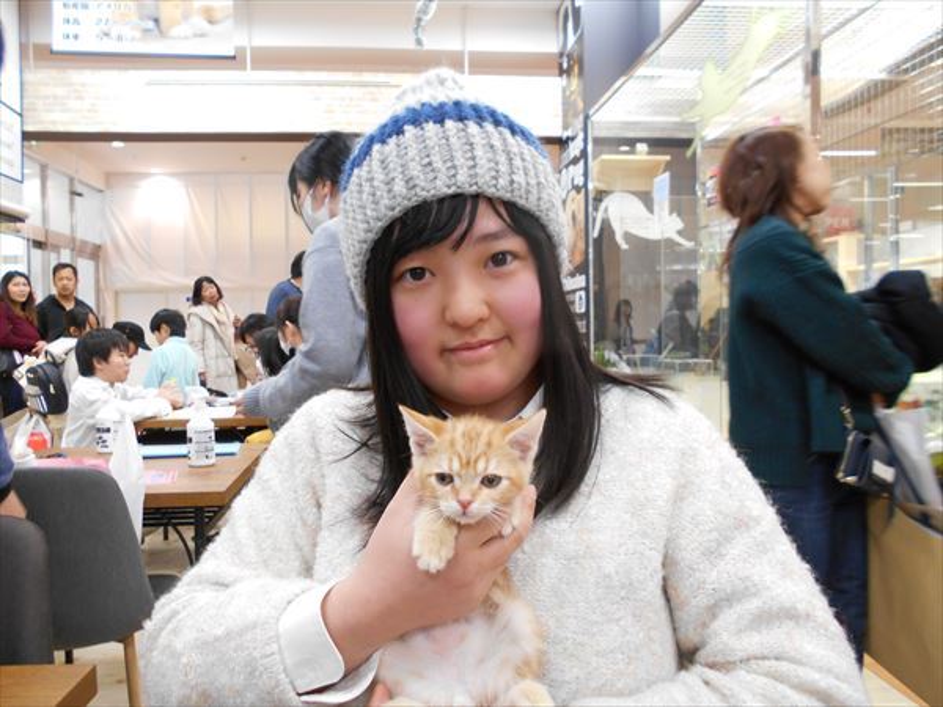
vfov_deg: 53.1
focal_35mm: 26
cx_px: 472
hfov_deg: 67.3
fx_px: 708
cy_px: 354
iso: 250
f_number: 3.2
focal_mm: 4.6
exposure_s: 1/30
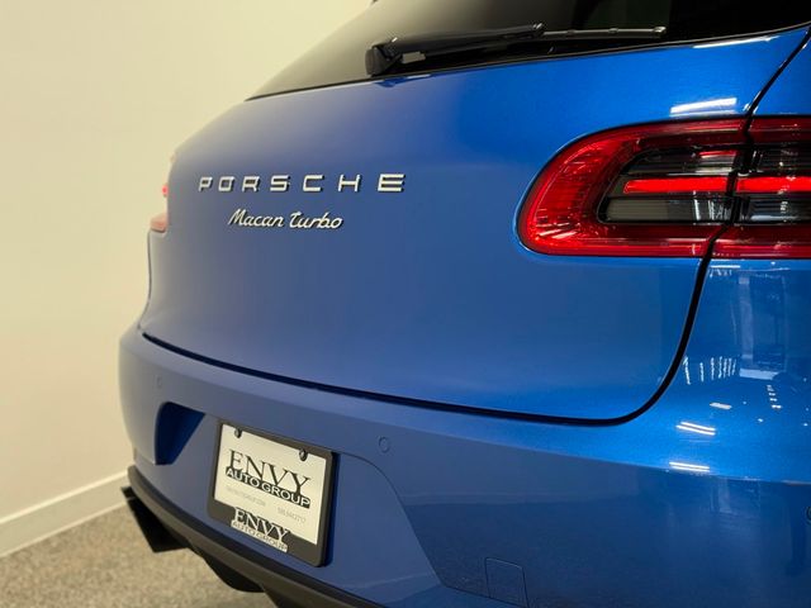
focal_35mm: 48
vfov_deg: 30.3
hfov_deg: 39.7
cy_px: 304
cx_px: 406
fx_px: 1125
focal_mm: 6.76
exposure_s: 1/239
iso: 100
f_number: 1.78
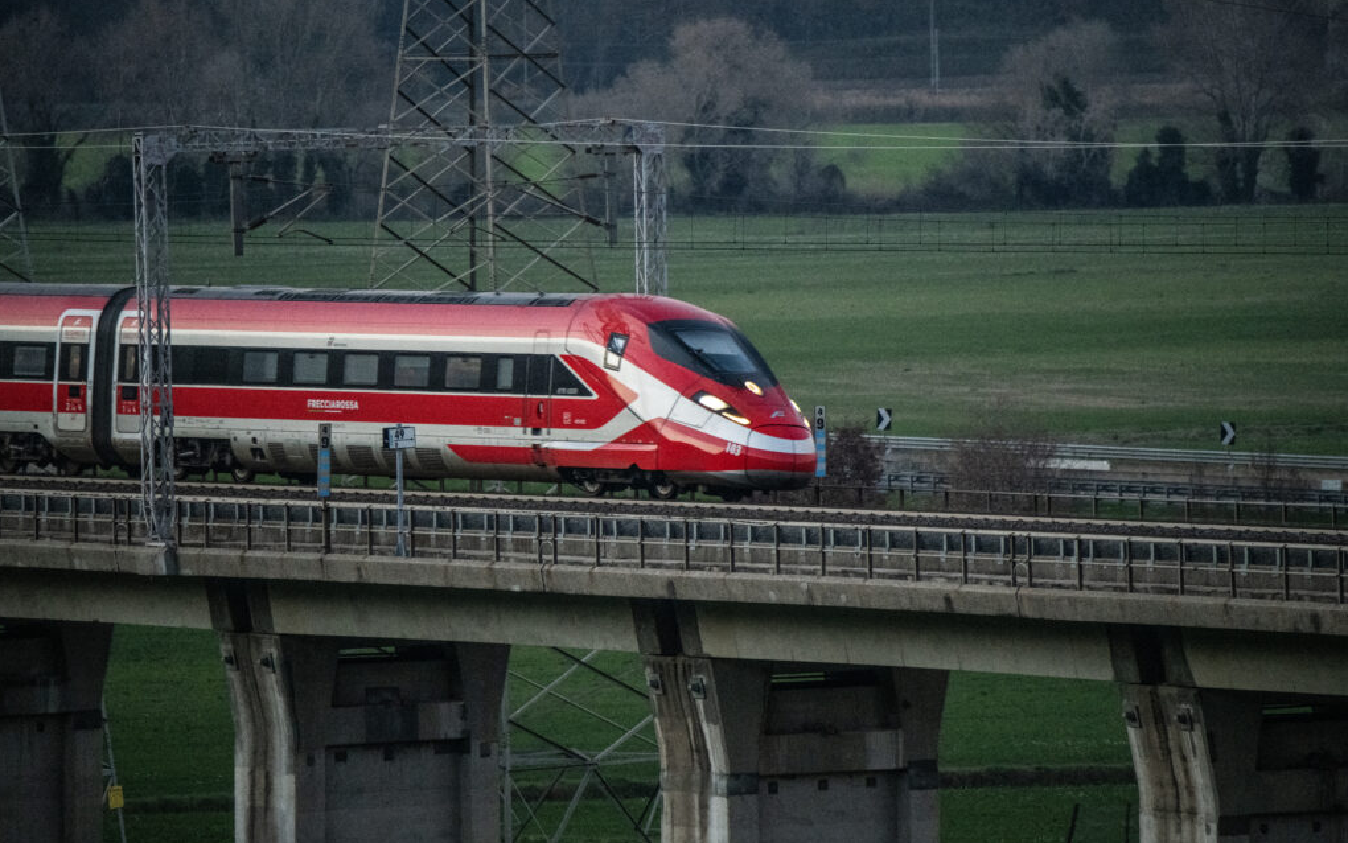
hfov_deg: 5.3
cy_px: 402
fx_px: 14661
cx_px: 674
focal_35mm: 399
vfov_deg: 3.3
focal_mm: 390
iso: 5000
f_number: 5.6
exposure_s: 1/640
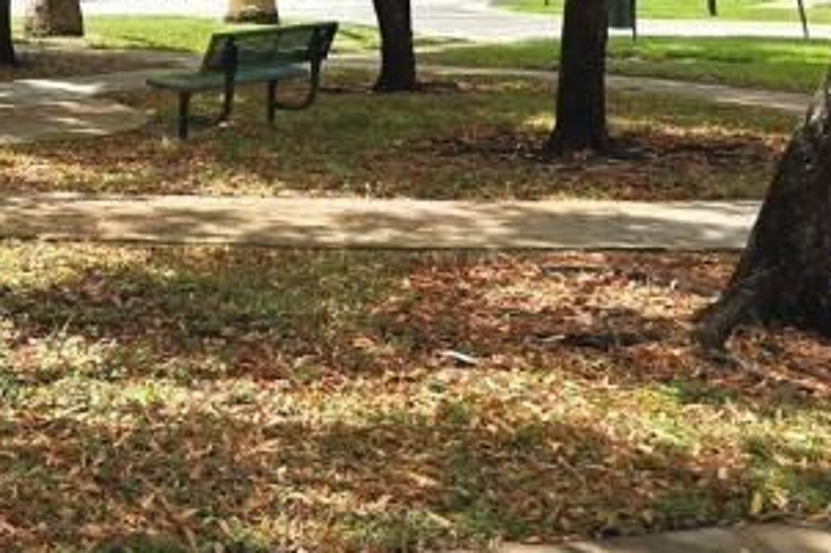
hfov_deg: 24.6
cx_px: -118
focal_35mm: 76
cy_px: -215
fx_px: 1753
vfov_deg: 16.7
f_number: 1.7
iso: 12
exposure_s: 1/297
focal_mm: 6.3
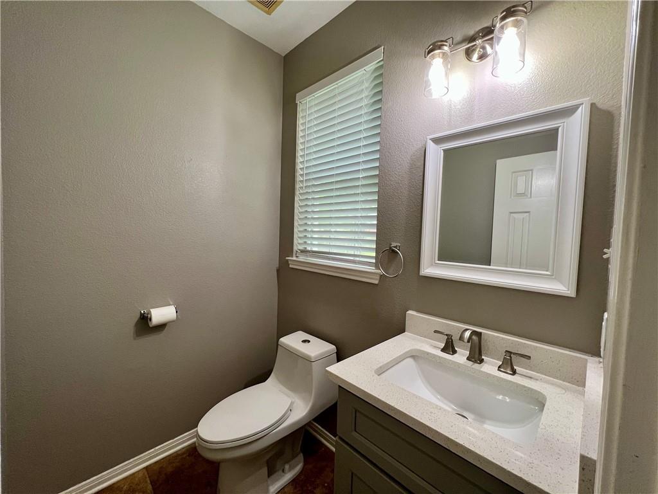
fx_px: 247
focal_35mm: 13
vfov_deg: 89.9
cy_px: 247
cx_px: 329
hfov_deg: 106.2
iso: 160
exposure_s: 1/120
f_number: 1.8
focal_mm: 1.57
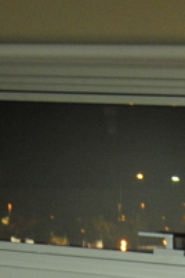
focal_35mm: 201
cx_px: 124
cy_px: 429
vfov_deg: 9.9
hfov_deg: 6.8
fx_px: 1549
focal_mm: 20
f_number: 3.5
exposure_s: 1/30
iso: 320
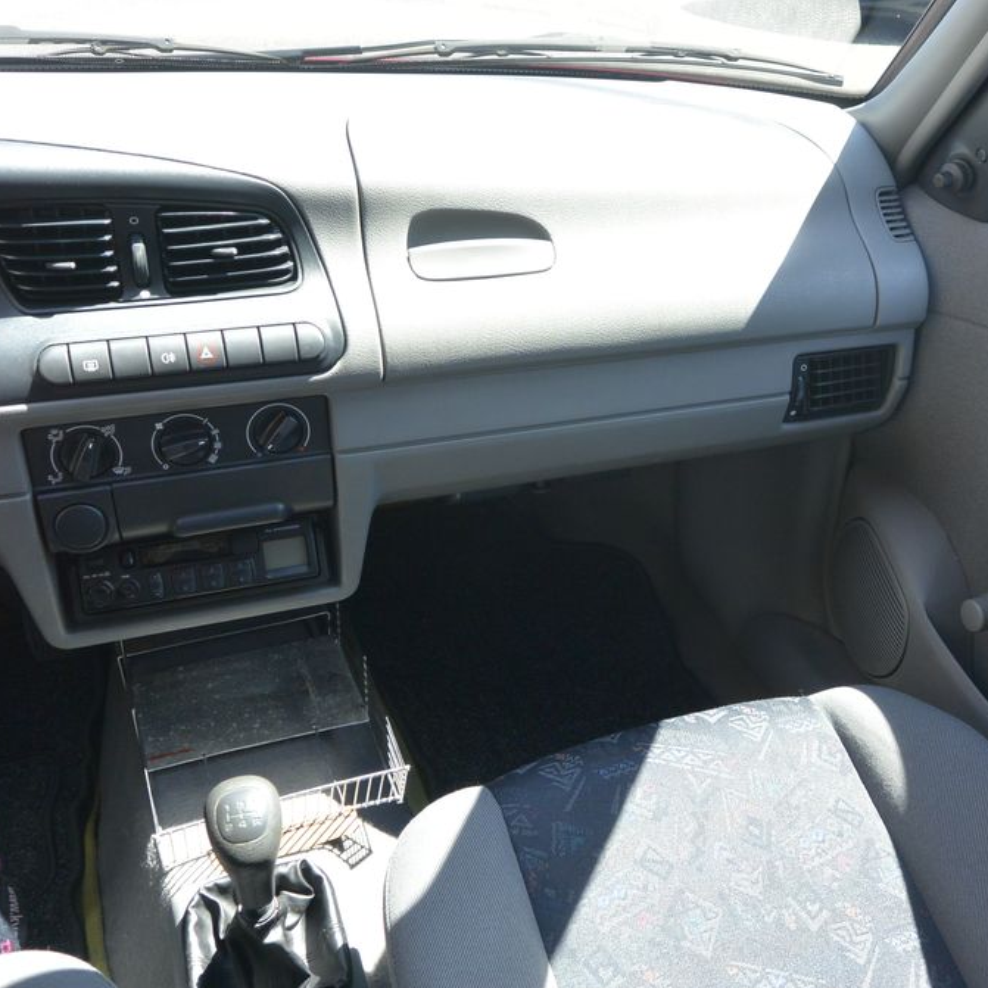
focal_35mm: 35
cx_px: 645
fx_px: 1130
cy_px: 501
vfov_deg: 47.2
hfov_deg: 46.6
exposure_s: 1/250
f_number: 3.5
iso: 180
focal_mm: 10
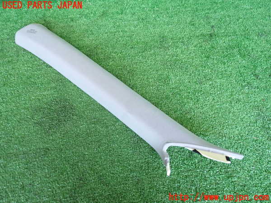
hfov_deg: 60.0
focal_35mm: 30
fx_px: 235
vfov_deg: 46.8
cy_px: 102
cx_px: 136
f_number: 2.3
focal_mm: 5.4
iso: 320
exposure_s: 1/30
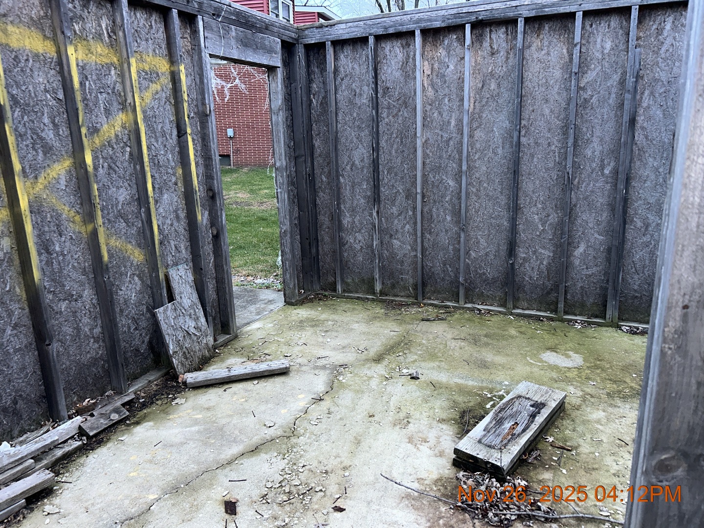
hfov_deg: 67.3
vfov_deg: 53.1
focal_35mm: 26
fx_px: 529
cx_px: 352
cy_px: 264
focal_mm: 5.7
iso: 40
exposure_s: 1/34
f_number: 1.5
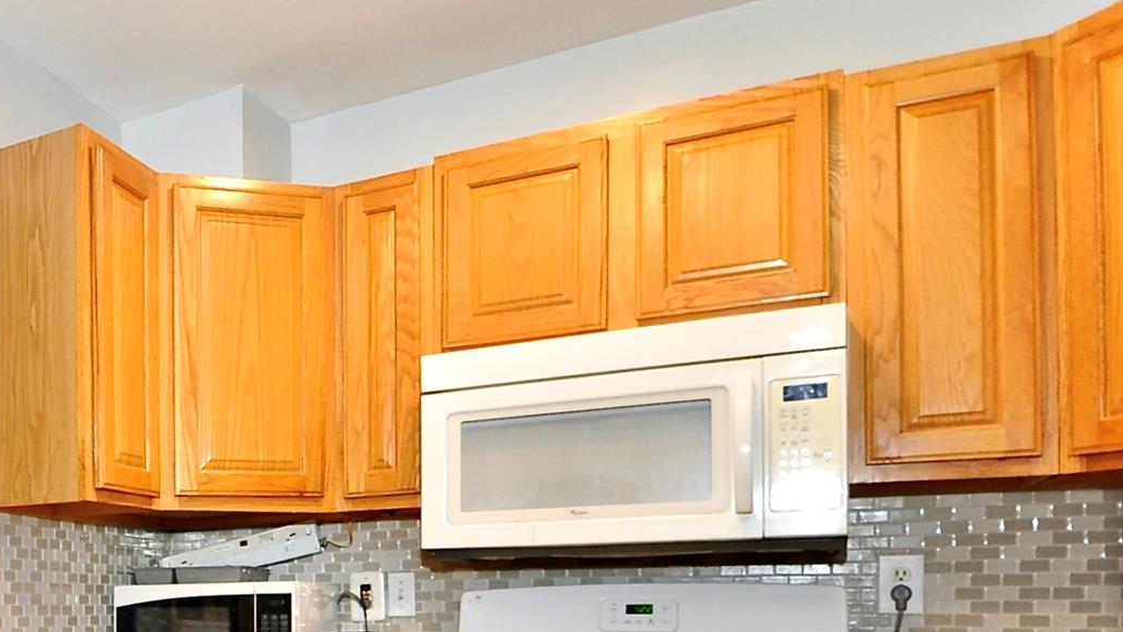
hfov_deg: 52.8
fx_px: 923
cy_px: 701
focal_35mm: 31
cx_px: 63
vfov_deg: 32.9
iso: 800
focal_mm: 10
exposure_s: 1/60
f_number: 4
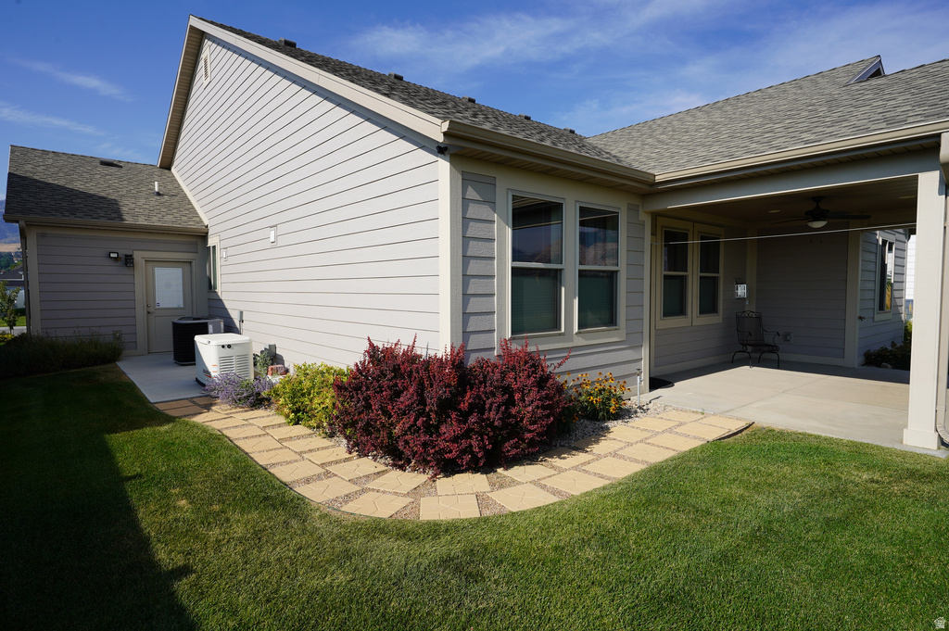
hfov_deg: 87.0
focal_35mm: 19
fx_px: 500
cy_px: 316
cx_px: 474
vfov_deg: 64.5
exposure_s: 1/160
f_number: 10
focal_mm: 19
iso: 100
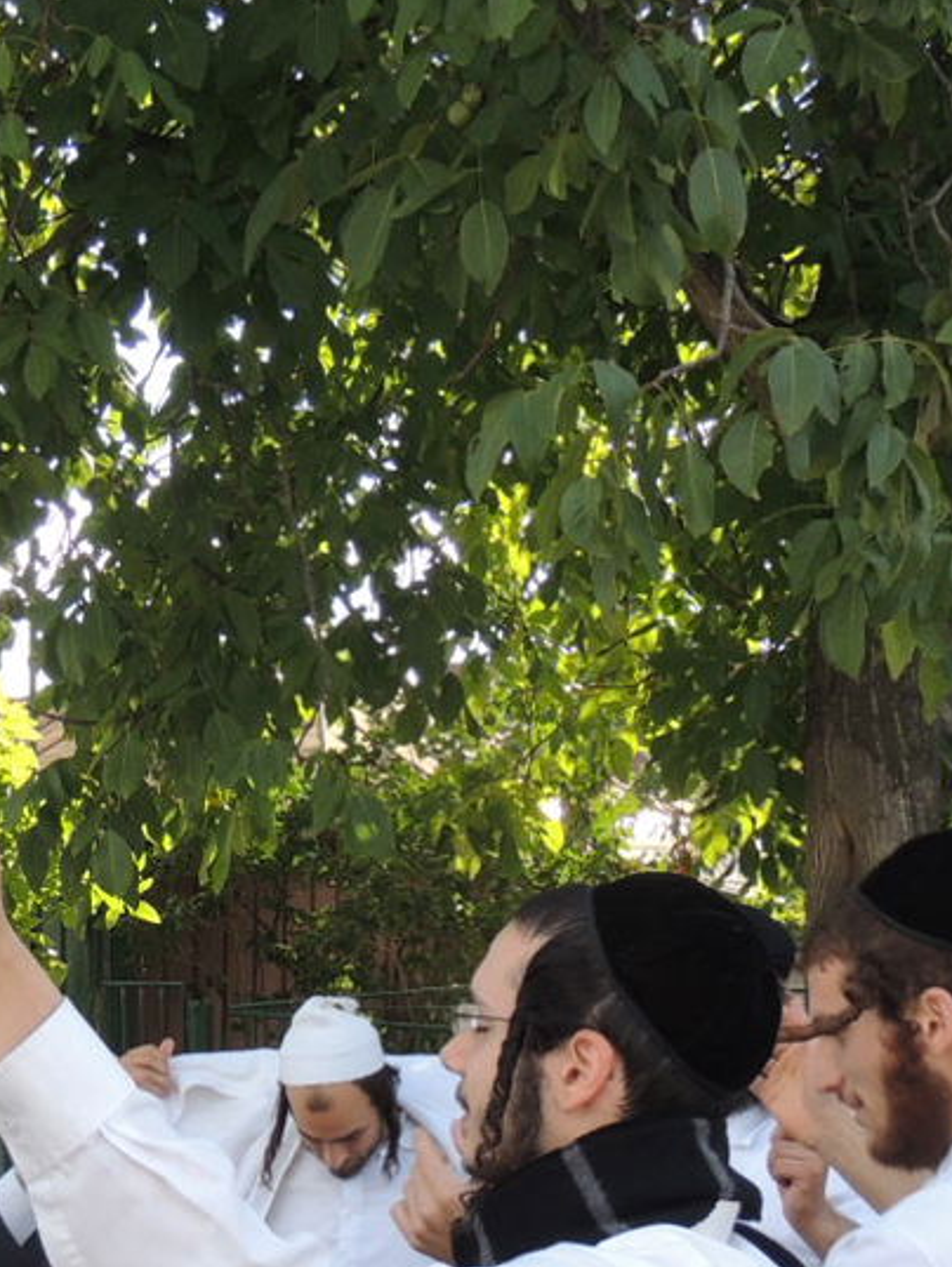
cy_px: 923
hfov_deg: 18.7
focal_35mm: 78
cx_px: 172
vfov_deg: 24.8
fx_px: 2858
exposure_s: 1/250
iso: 100
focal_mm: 5.3
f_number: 3.1
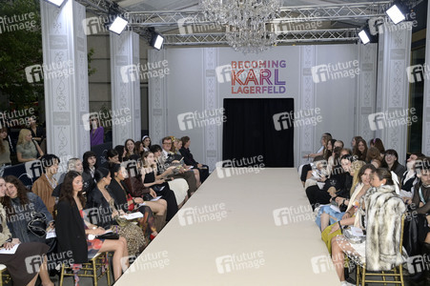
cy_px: 143
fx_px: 418
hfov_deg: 54.5
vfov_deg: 37.8
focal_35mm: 35
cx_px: 215
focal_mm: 35
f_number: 8
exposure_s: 1/250
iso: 500
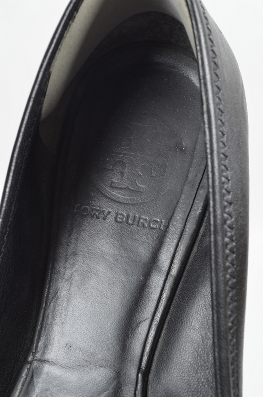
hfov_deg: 25.6
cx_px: 132
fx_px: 578
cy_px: 198
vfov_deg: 37.9
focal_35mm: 52
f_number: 13
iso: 200
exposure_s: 1/100
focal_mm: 35
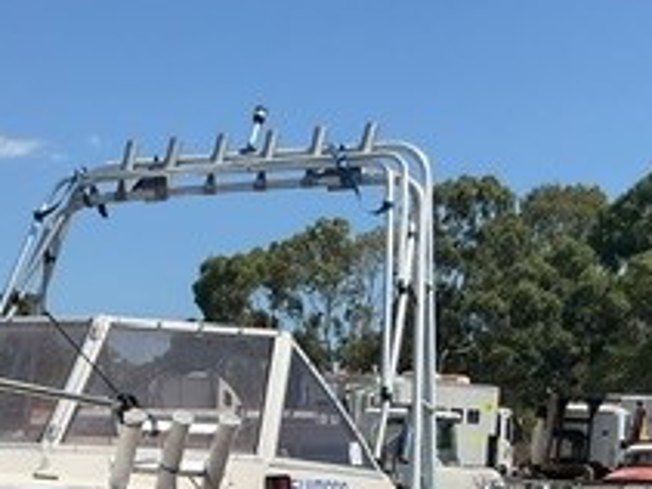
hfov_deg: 21.8
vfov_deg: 15.6
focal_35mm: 88
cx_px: 68
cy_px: 703
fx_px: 1657
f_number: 1.8
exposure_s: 1/2320
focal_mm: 3
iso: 16
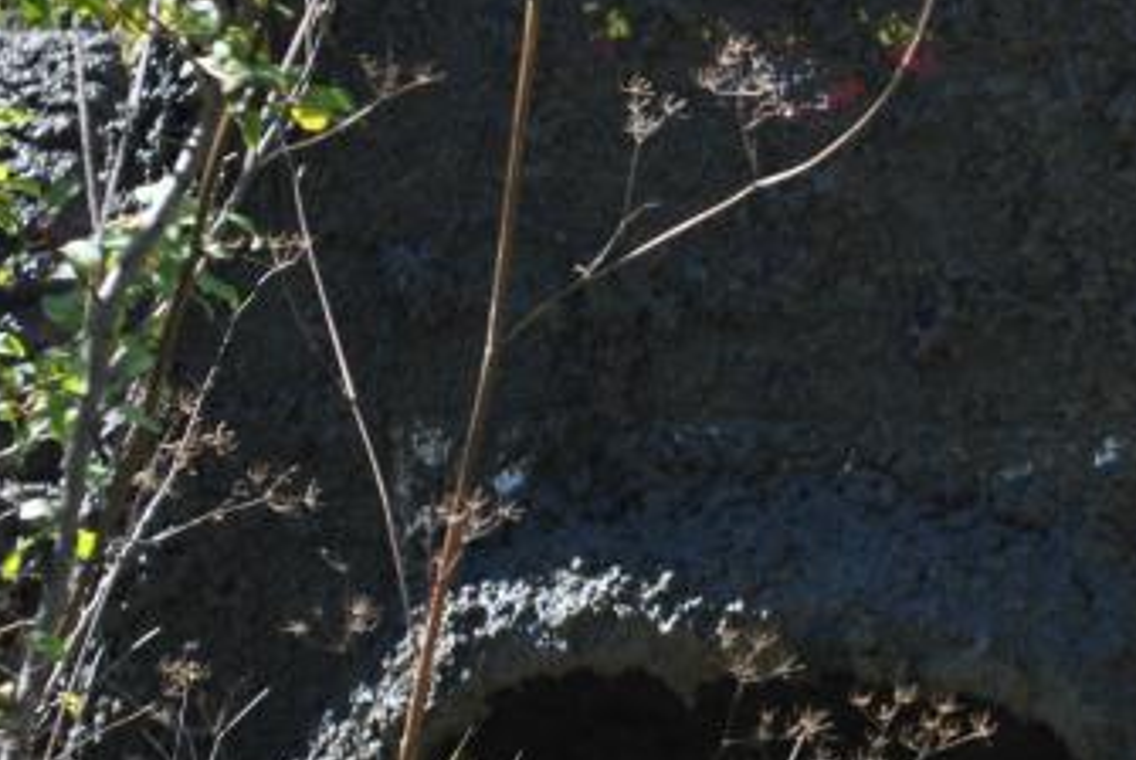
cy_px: 253
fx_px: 7785
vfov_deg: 5.6
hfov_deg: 8.3
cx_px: 1367
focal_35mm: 246
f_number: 8
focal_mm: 55
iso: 100
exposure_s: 1/100
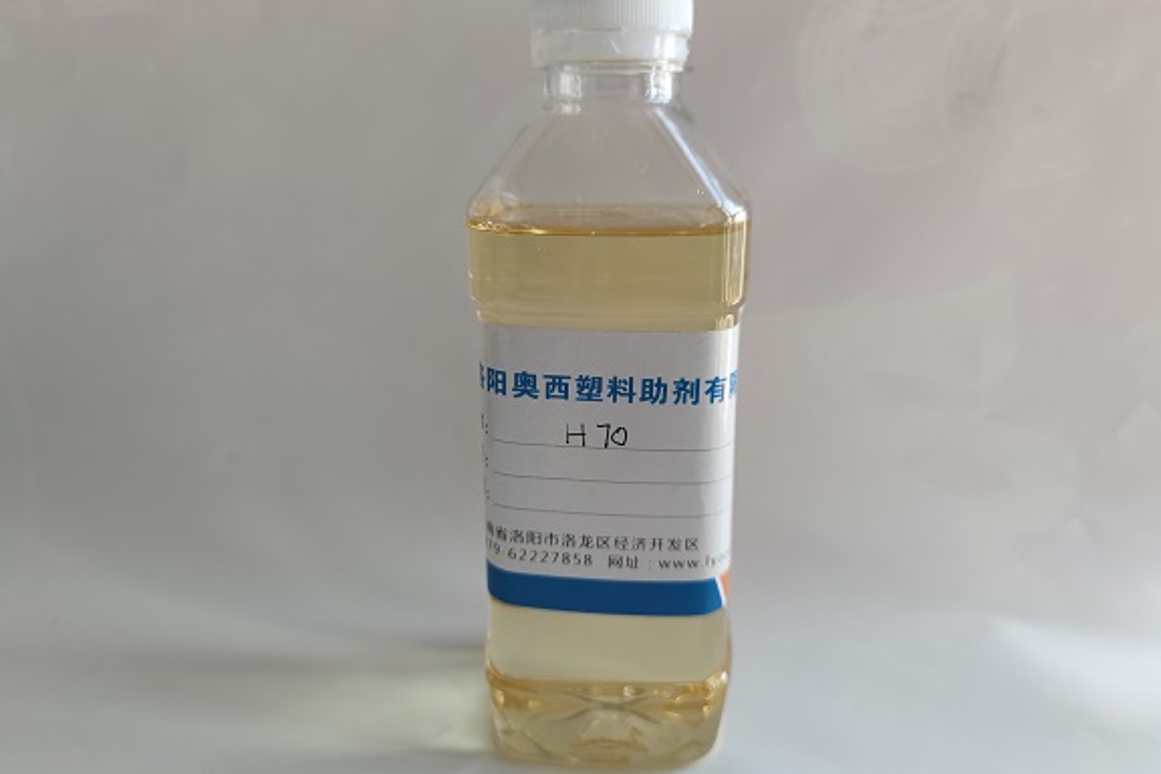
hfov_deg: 69.4
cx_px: 595
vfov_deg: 49.6
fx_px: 838
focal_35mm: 26
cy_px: 379
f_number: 1.69
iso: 91
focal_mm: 6.72
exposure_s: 1/100
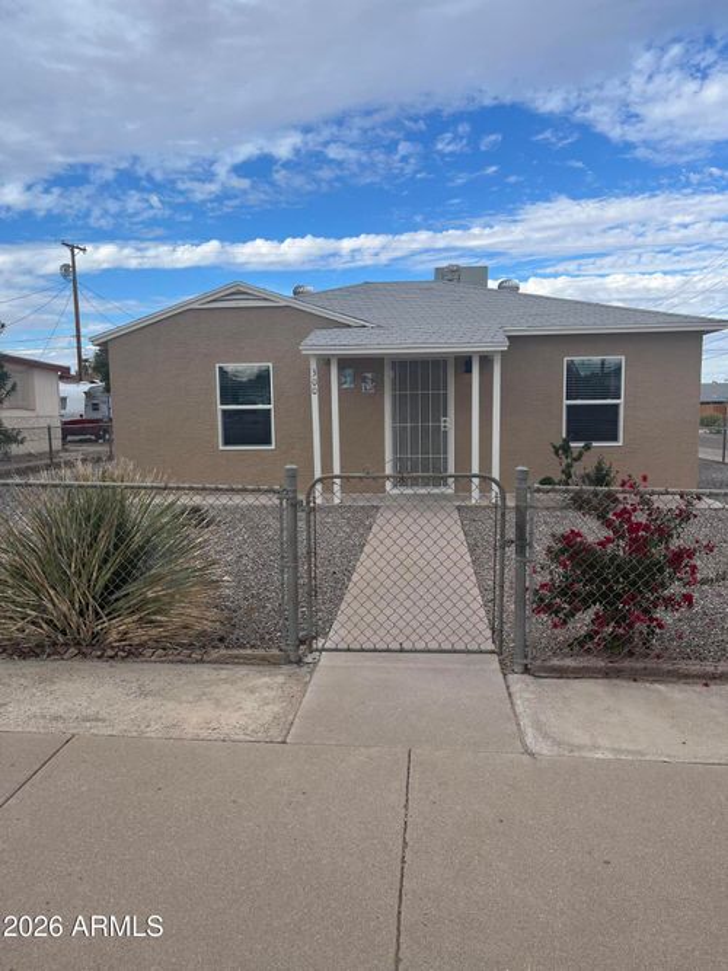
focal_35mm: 26
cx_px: 364
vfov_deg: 67.3
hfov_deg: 53.0
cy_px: 486
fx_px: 729
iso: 50
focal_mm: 5.1
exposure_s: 1/2410
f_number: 1.6
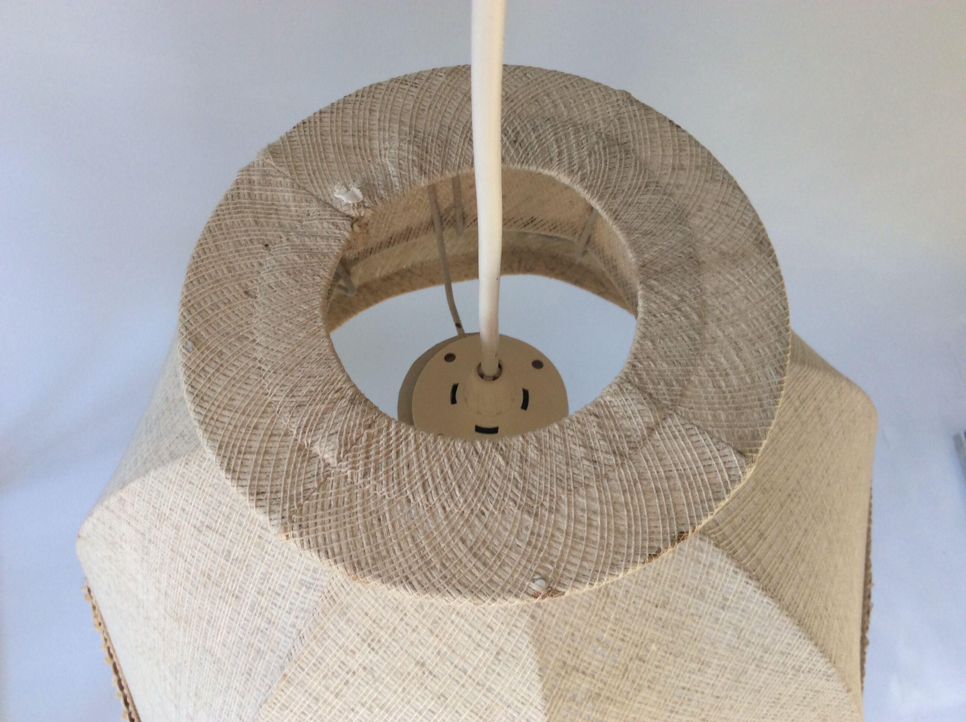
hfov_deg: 56.9
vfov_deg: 44.1
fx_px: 892
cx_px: 483
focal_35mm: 32
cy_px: 361
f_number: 2.4
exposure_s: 1/25
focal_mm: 3.3
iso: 32
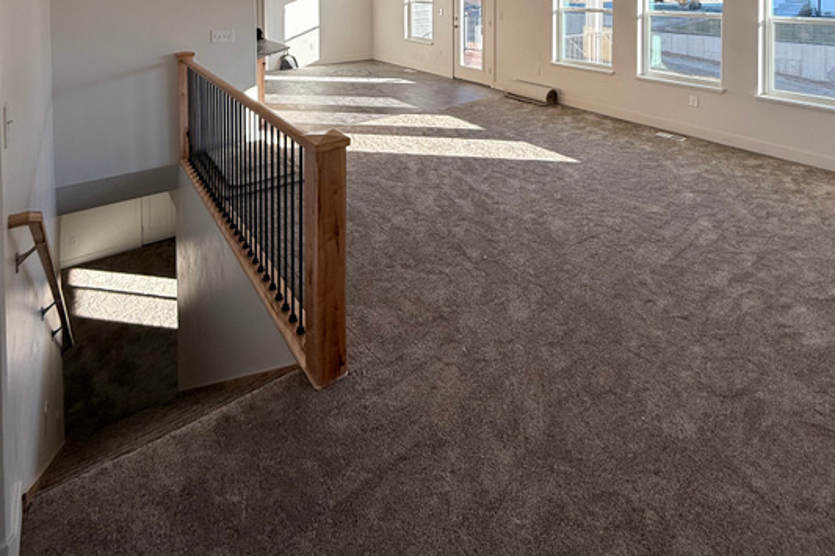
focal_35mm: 21
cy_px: -2
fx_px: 487
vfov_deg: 48.7
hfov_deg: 81.2
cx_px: 407
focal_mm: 2.22
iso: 64
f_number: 2.2
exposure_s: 1/233
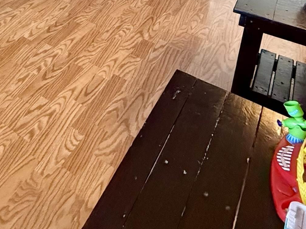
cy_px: -92
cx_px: -46
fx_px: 380
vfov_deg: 26.6
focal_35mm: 43
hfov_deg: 35.9
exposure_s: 1/60
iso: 800
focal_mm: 2.22
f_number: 2.2
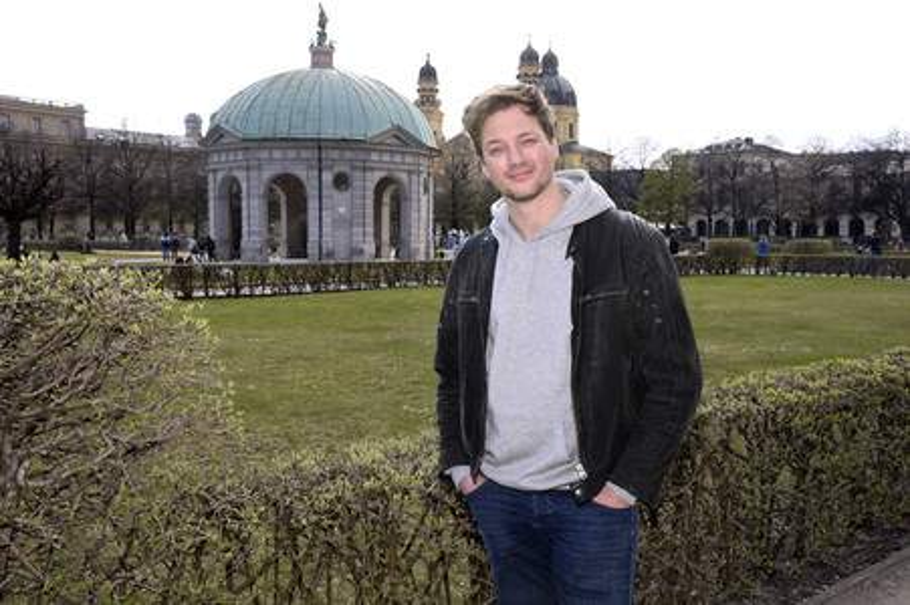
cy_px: 302
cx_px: 455
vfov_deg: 35.0
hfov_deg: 50.7
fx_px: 960
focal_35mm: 38
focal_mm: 38
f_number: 11
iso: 800
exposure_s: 1/160
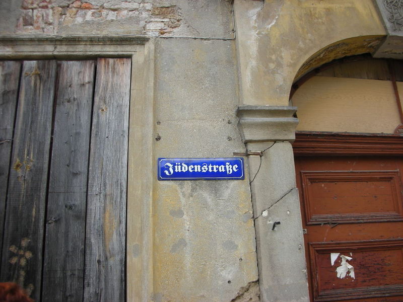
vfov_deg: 40.7
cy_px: 151
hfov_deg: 52.6
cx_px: 202
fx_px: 407
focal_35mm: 35
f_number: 3
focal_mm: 5.8
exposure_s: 1/182
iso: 50
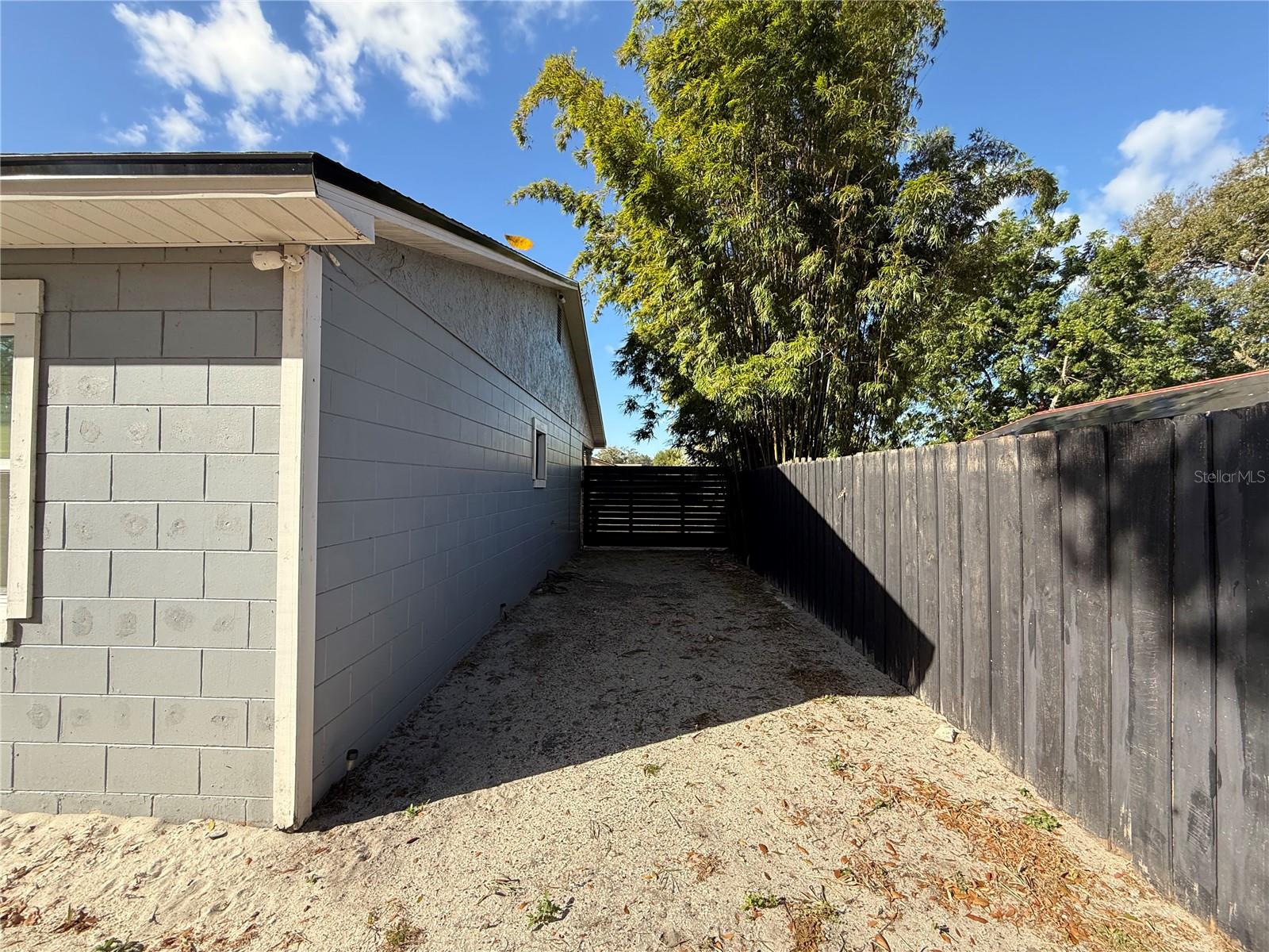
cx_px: 634
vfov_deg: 85.7
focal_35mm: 14
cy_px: 476
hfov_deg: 102.1
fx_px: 513
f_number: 2.2
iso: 64
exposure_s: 1/475
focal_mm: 2.22
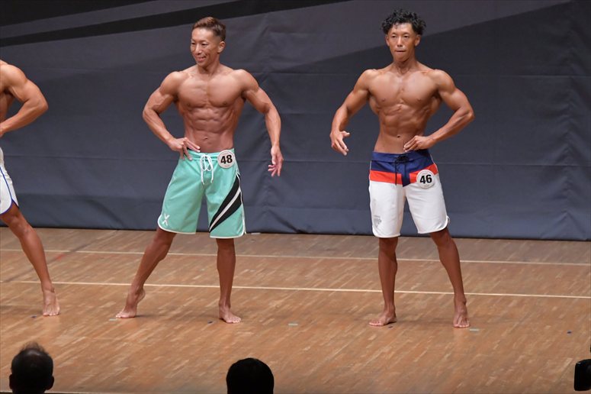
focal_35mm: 255
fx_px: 4184
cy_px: 197
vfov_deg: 5.4
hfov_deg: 8.1
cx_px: 296
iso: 6400
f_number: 5.6
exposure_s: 1/400
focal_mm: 170
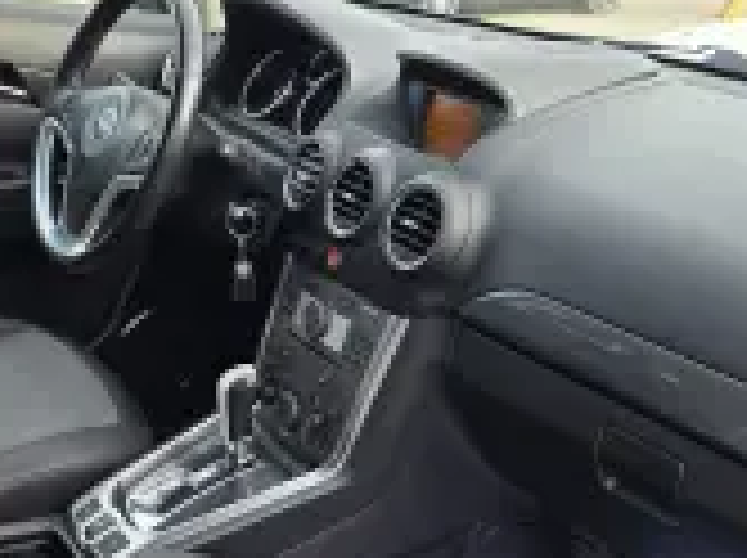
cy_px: 423
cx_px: 392
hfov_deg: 38.2
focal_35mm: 50
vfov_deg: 28.6
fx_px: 1077
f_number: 1.7
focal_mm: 6.25
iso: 50
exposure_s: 1/359
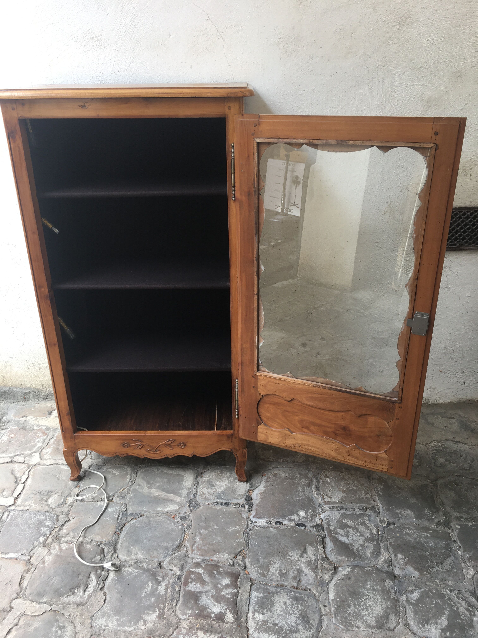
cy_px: 319
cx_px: 239
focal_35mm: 29
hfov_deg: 48.2
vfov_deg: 61.7
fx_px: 534
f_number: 2.2
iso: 25
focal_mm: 4.15
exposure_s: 1/50
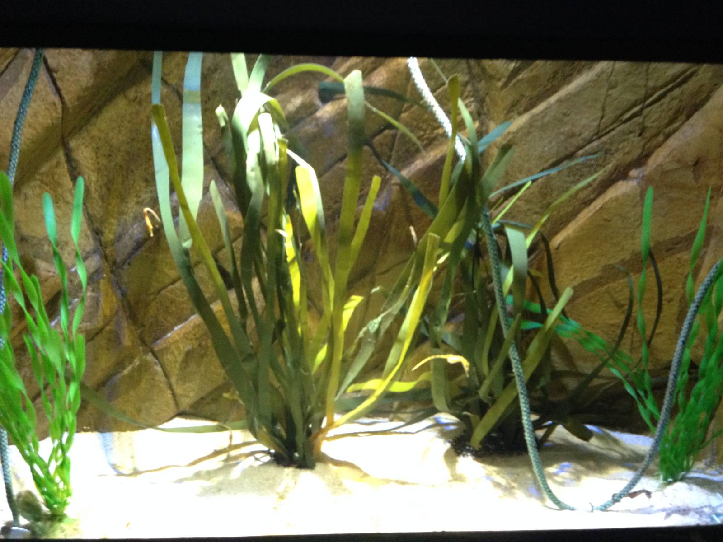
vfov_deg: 42.9
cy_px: 271
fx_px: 689
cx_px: 362
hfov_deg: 55.4
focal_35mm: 33
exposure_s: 1/15
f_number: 2.4
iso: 400
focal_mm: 4.12
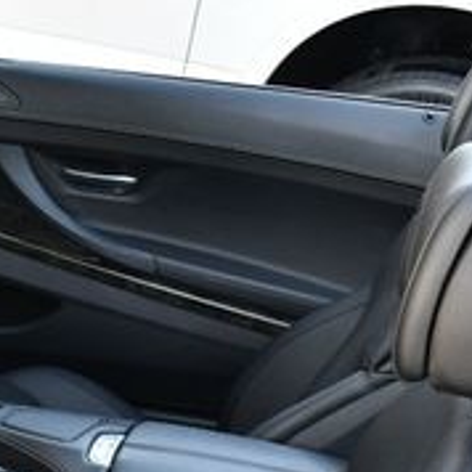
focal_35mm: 110
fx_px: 1697
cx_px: 19
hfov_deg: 15.6
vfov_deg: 15.4
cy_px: 541
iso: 400
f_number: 3.5
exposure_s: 1/250
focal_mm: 18
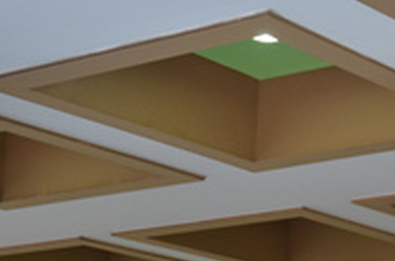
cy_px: 307
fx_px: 1379
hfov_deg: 15.5
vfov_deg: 10.6
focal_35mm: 126
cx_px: 525
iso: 250
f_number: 5
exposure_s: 1/100
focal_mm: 26
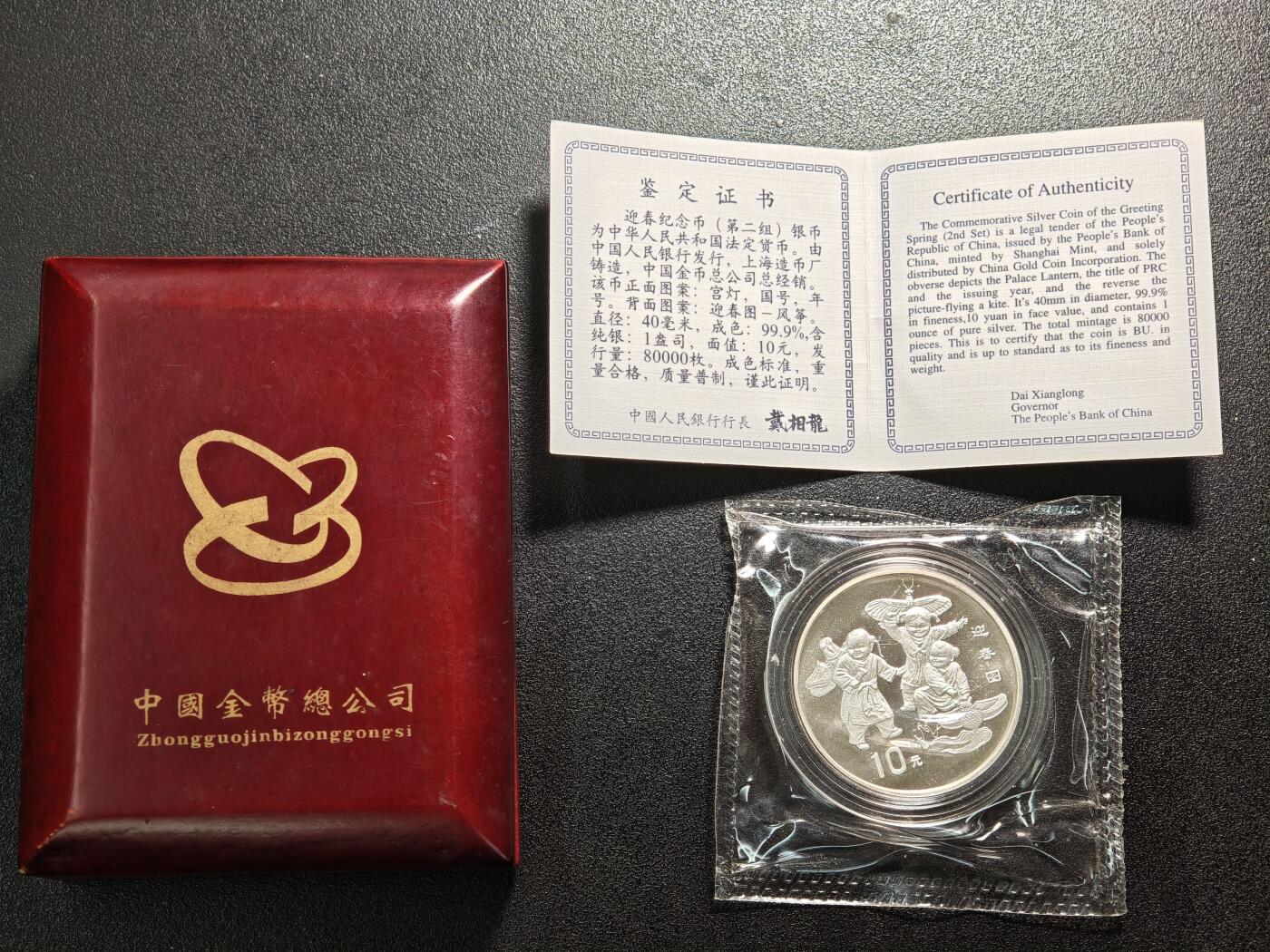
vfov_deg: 24.4
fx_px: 2201
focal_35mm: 60
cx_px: 635
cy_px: 476
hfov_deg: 32.2
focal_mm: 9
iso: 320
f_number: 2
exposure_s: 1/73.5
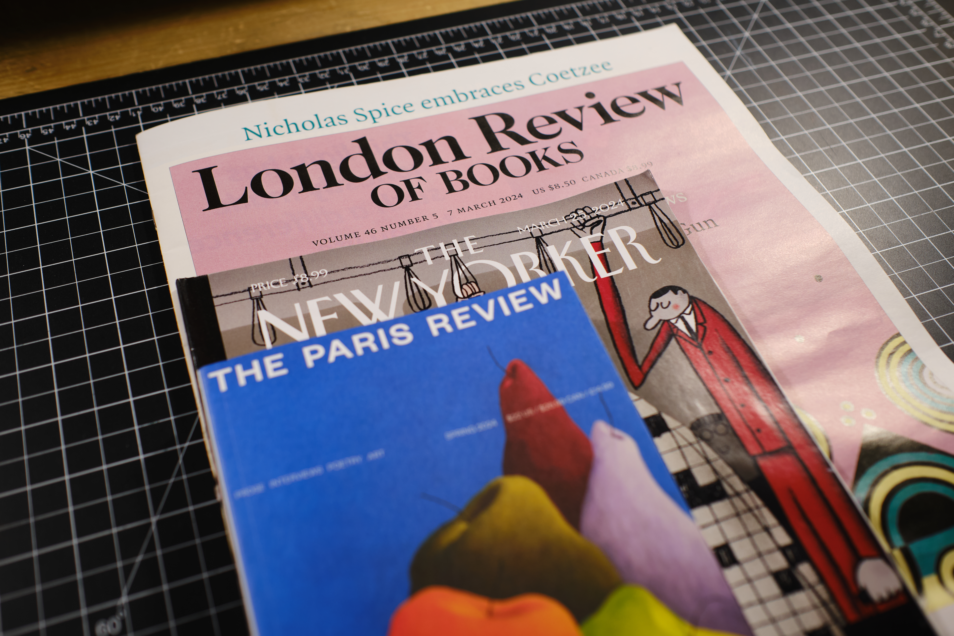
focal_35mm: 35
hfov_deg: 54.4
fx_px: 927
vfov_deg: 37.9
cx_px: 477
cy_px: 318
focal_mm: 23
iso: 250
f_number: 2.8
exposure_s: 1/30
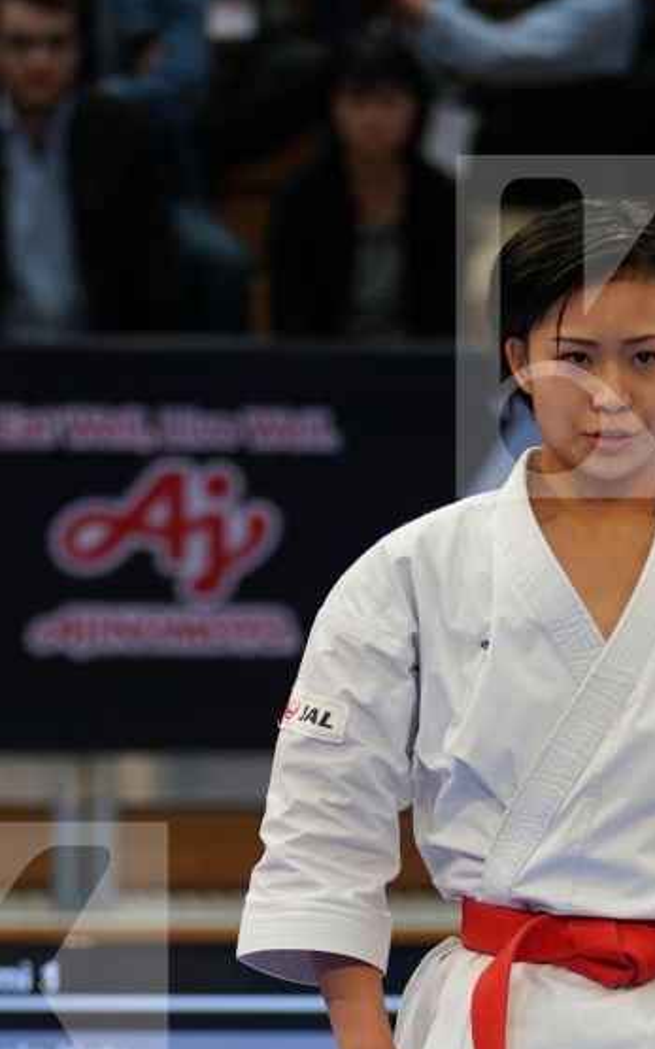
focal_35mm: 429
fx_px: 12266
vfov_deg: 4.9
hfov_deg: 3.1
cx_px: 632
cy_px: 994
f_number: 2.8
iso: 800
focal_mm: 130
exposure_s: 1/500
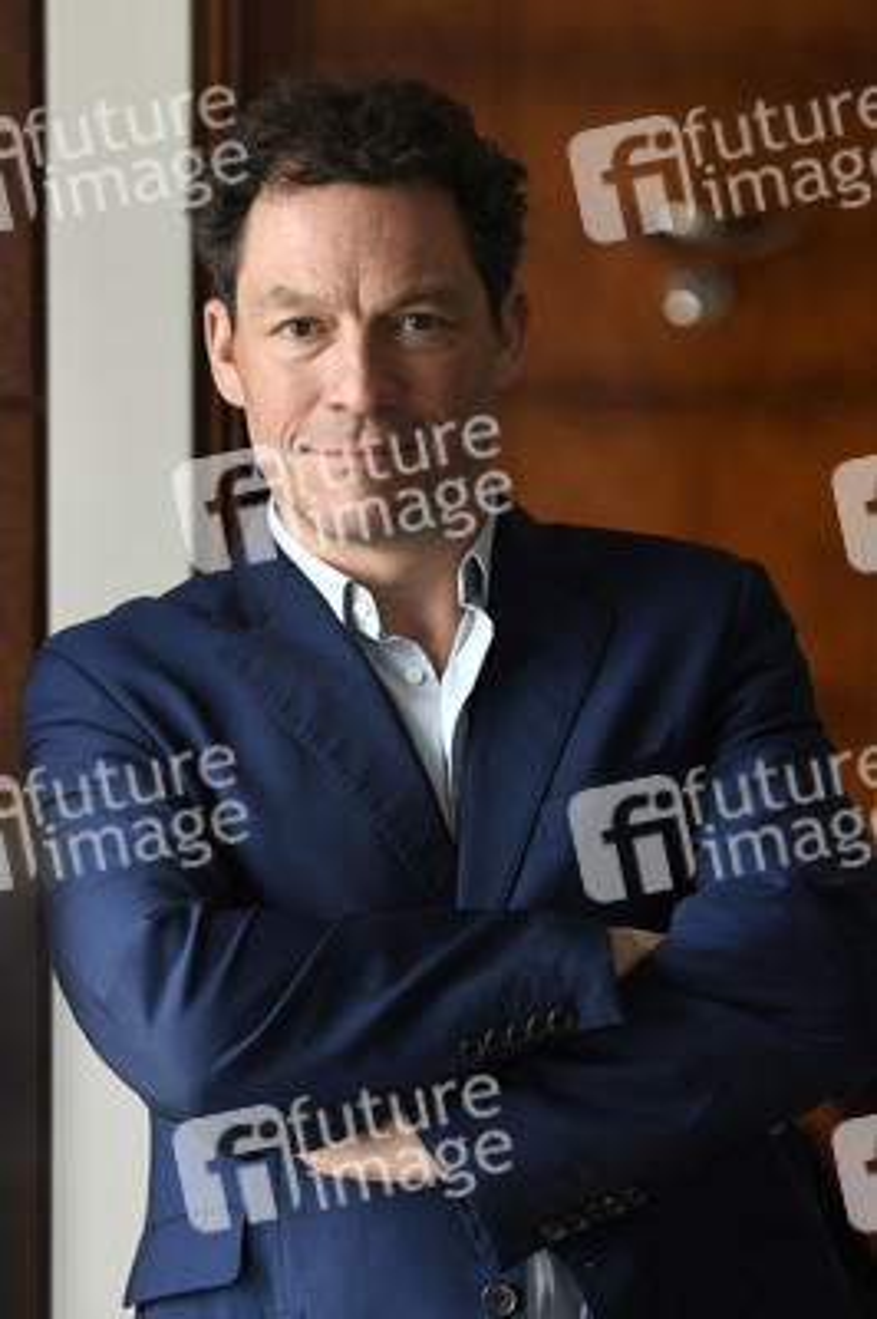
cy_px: 660
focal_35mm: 112
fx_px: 4099
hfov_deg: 12.2
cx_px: 438
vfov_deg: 18.3
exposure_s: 1/100
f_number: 3.5
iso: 800
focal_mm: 112
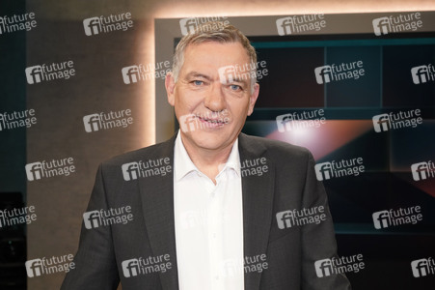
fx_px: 507
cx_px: 218
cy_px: 145
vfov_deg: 31.8
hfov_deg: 46.4
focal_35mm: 42
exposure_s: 1/125
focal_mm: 42
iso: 2000
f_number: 5.6
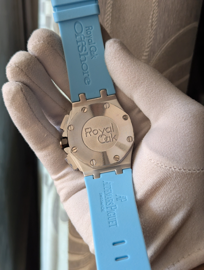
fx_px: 376
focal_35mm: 48
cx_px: 102
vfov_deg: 39.6
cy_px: 135
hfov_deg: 30.3
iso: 149
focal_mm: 6.81
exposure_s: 1/171
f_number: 1.85
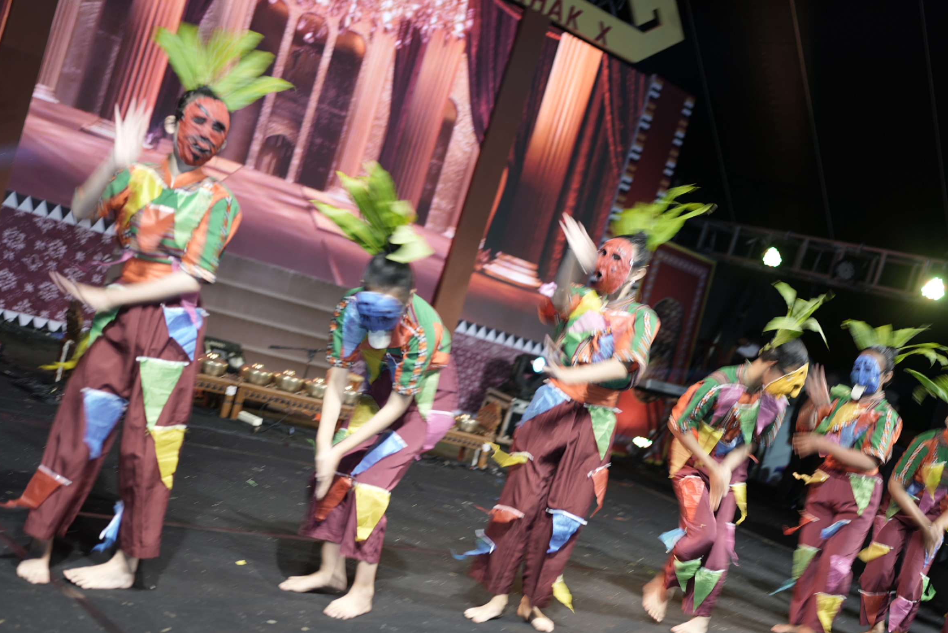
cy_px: 394
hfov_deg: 43.5
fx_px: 1185
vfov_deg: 29.8
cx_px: 527
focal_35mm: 45
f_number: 1.4
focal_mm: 35
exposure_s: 1/30
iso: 80
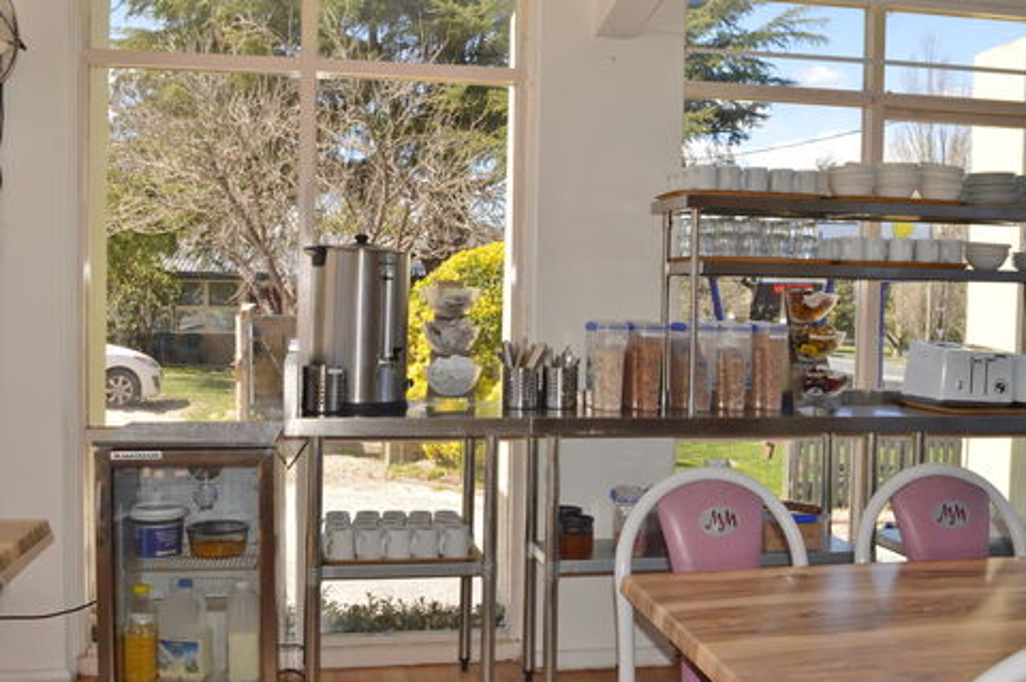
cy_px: 341
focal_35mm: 38
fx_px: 1068
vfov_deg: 35.4
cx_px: 513
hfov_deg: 51.3
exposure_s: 1/200
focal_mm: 25
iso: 800
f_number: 18
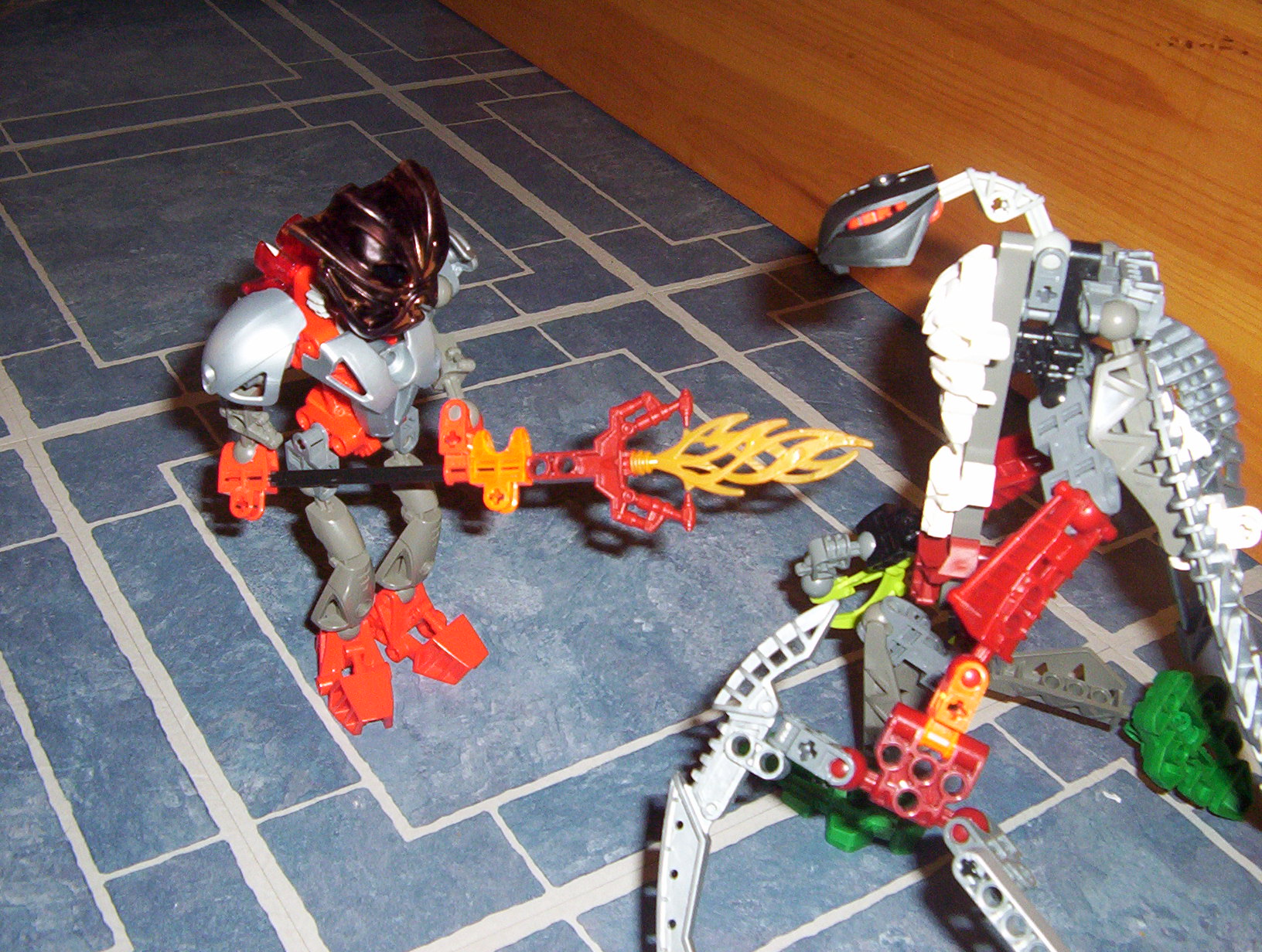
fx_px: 1425
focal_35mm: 39
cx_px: 631
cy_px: 476
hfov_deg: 47.8
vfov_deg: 37.0
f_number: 3.84
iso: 140
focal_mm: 5.26
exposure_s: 1/60
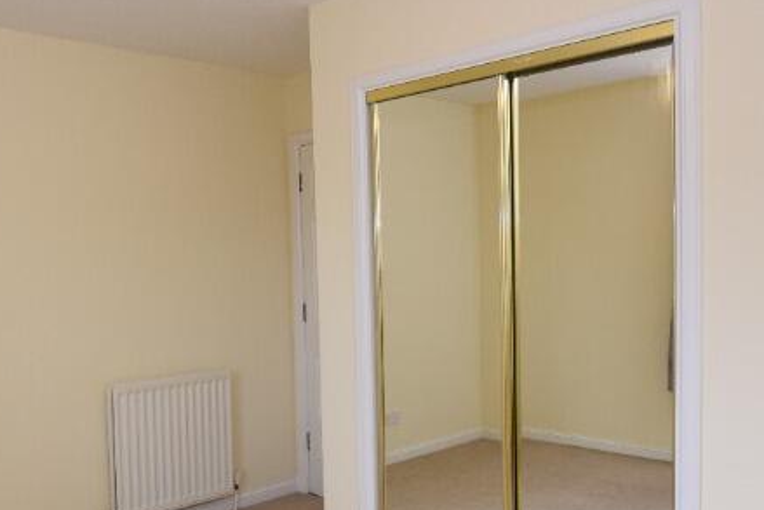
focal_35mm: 35
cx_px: 225
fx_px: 743
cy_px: 305
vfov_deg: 37.7
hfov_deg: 52.8
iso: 400
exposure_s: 1/125
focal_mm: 10
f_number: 5.6
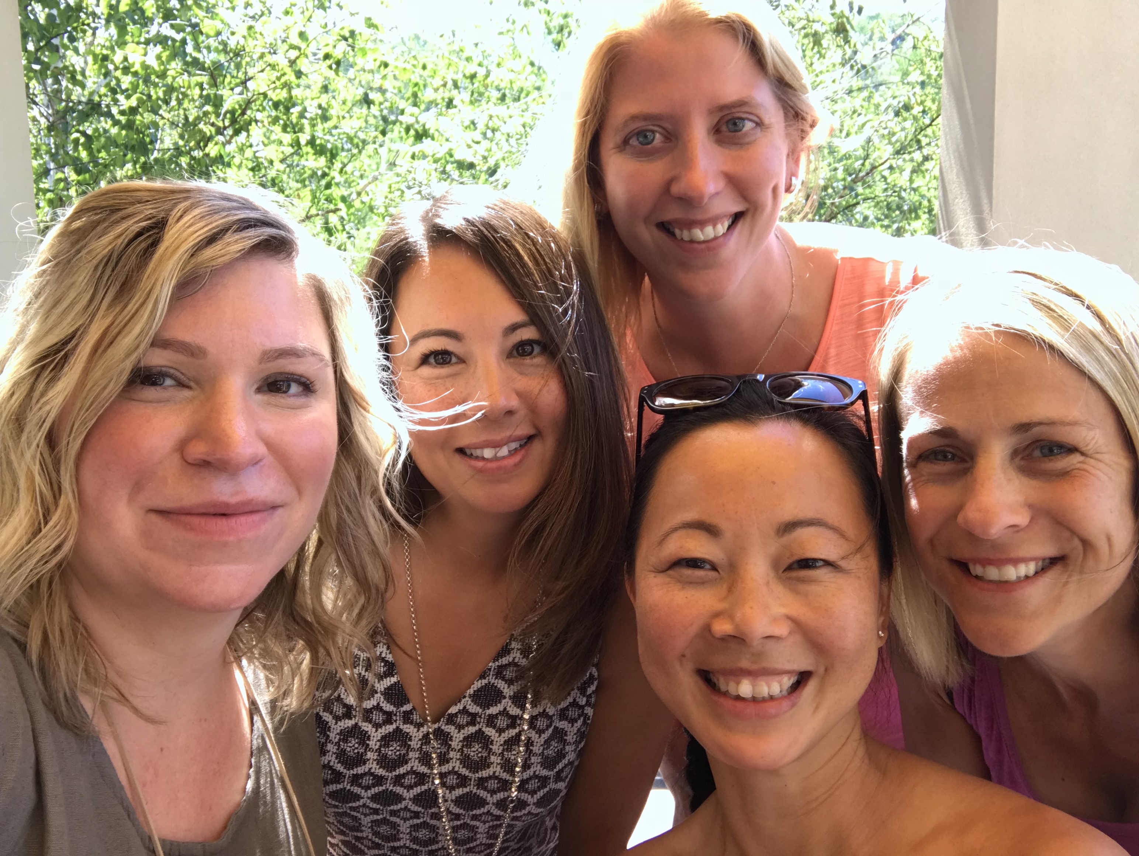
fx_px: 1054
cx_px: 570
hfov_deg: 56.8
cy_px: 428
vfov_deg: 44.2
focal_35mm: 32
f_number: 2.2
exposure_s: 1/120
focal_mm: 2.87
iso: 25
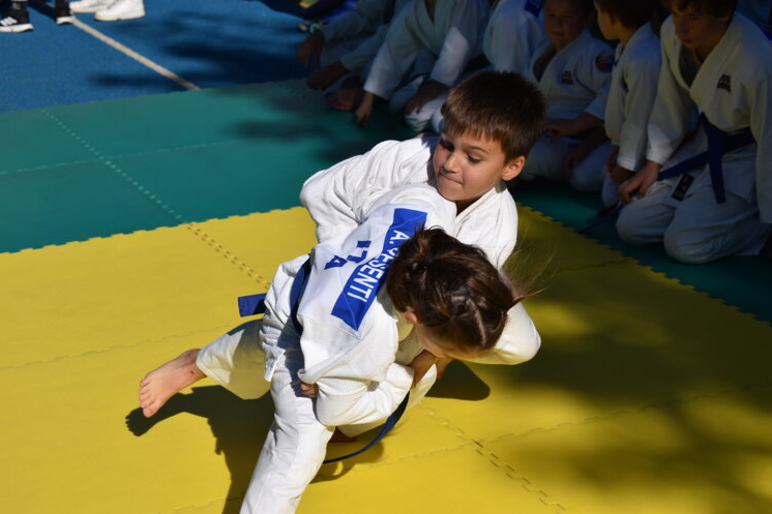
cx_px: 393
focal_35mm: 85
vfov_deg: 16.2
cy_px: 252
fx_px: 1812
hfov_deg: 24.1
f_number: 7.1
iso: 100
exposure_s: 1/1000
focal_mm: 55
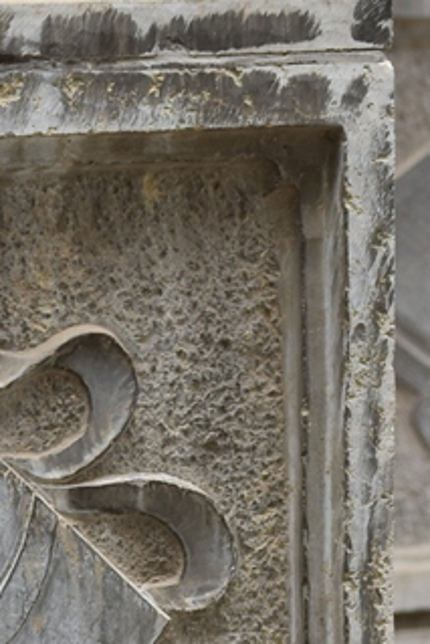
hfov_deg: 3.5
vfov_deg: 5.2
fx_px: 7069
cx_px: 187
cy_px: 654
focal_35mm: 395
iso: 320
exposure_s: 1/250
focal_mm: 70
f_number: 5.6
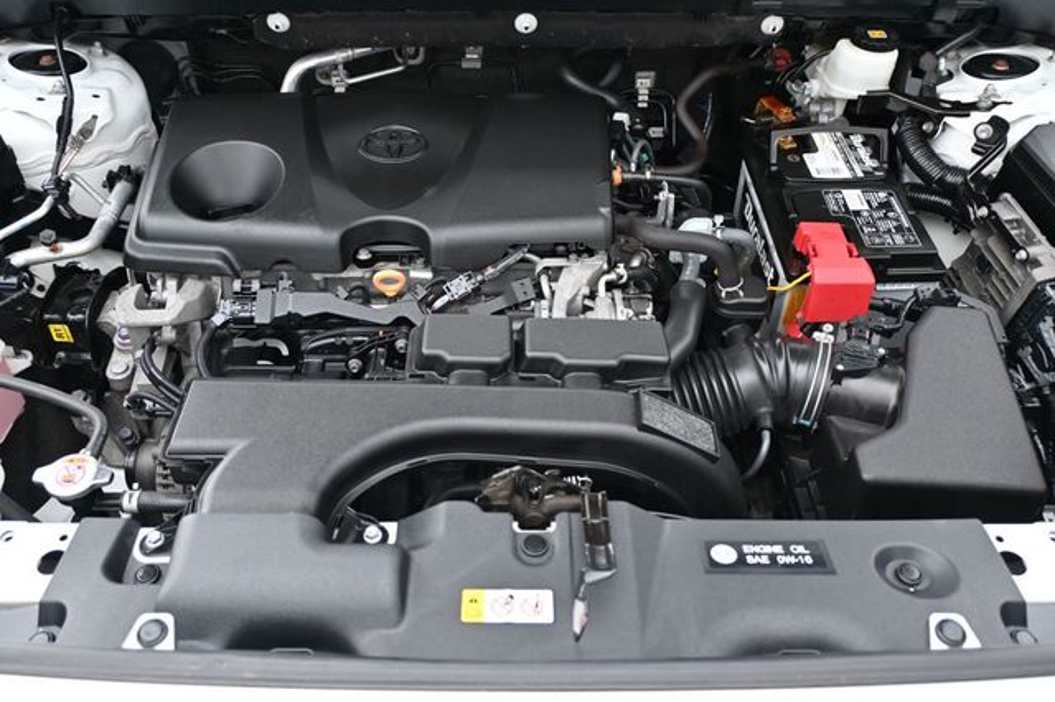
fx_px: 923
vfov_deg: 41.7
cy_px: 351
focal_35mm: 32
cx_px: 528
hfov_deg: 59.5
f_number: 4
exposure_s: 1/125
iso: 1100
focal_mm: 21
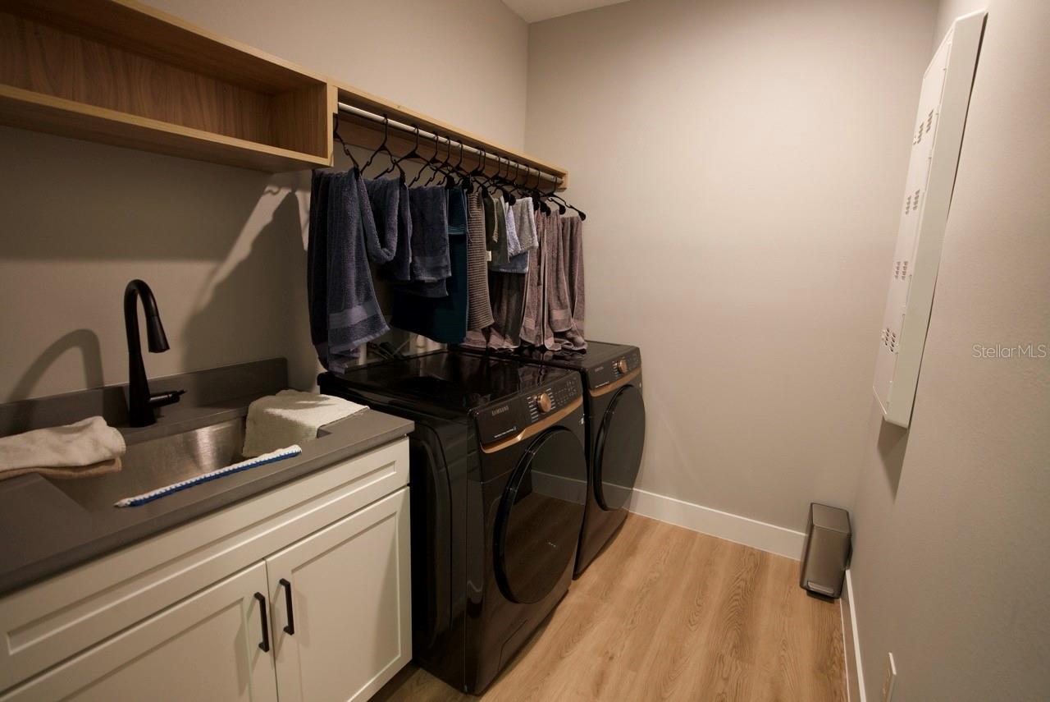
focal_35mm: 16
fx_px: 467
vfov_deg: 73.8
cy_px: 351
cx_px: 525
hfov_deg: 96.7
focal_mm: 16
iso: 2500
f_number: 3.5
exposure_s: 1/80
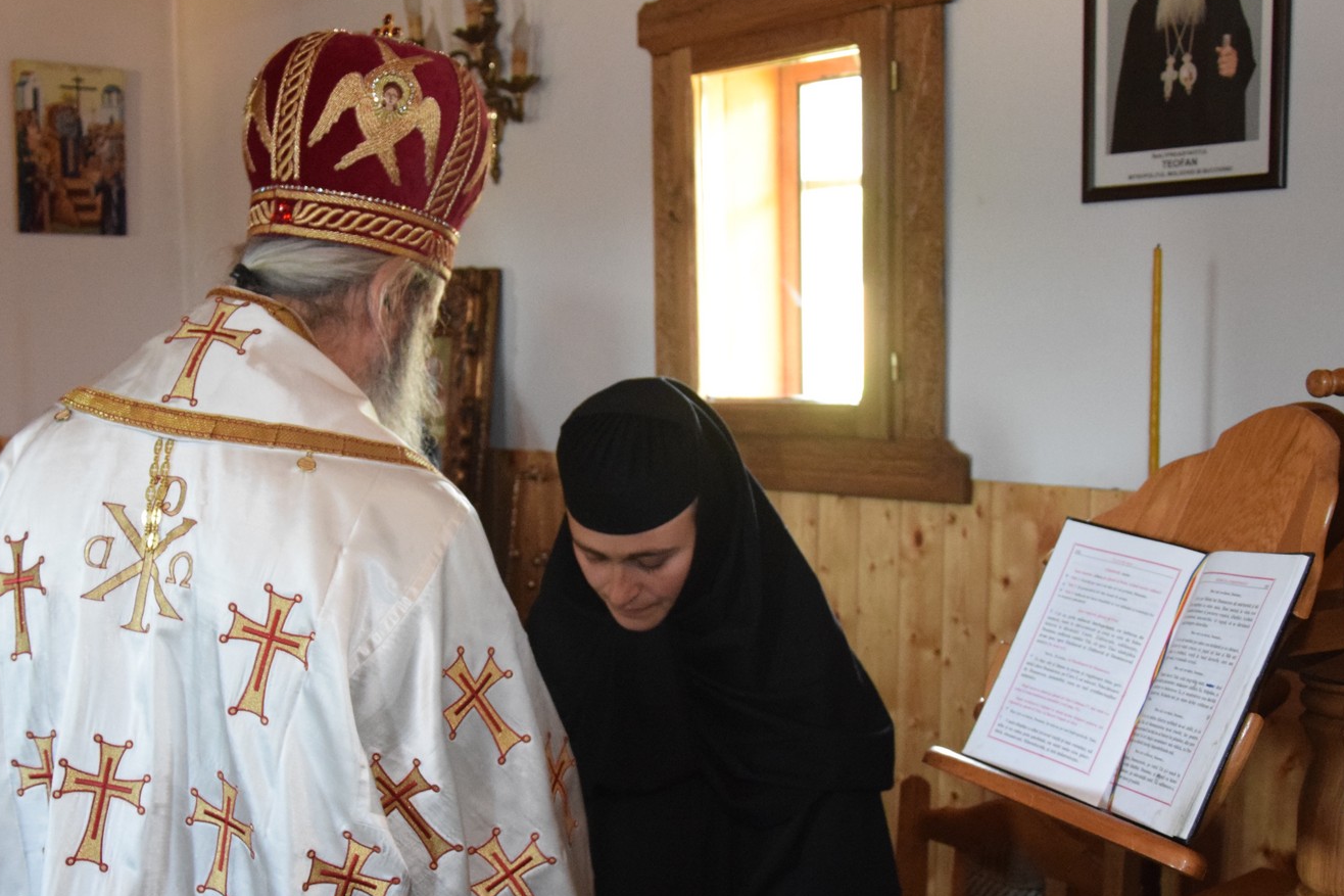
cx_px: 602
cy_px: 571
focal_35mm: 48
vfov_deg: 27.9
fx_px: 1792
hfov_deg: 41.1
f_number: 3.8
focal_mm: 22
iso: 3200
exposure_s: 1/50
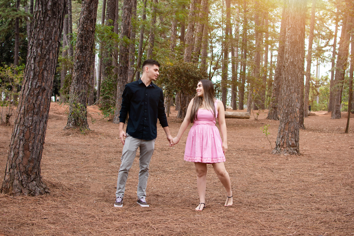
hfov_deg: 37.9
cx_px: 177
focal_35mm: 52
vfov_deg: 25.8
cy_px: 118
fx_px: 516
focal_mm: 35
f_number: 2.5
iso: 320
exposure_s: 1/200
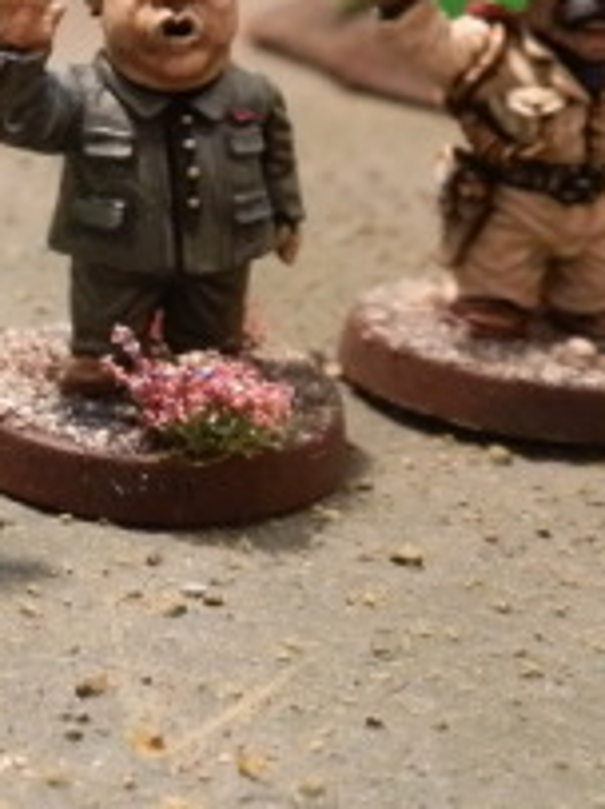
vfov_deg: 25.9
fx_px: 1726
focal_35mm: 74
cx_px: -100
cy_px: 175
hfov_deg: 18.9
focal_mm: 5
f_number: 3.1
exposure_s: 1/50
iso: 400
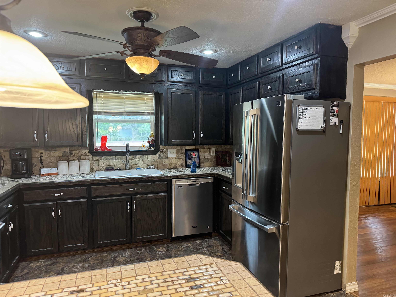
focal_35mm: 24
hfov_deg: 71.6
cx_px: 198
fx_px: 275
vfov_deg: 56.8
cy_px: 148
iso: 400
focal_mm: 6.76
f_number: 1.78
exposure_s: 1/60
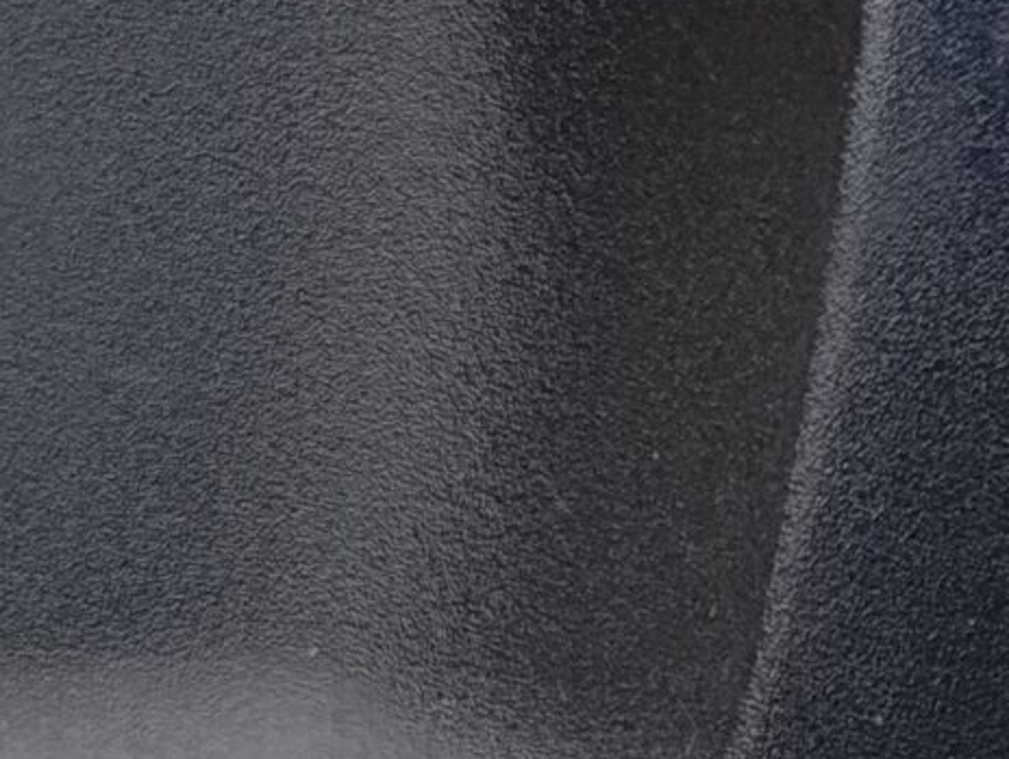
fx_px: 3706
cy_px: 953
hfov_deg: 13.6
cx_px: 1911
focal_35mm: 127
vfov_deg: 11.4
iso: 50
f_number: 1.6
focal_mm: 6.14
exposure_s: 1/239
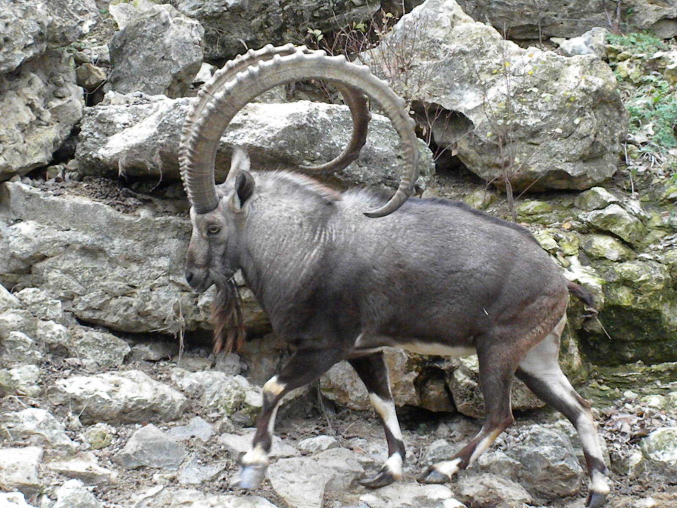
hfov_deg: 16.6
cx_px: 338
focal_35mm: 119
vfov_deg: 12.5
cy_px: 254
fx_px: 2327
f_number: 5.1
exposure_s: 1/253
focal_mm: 21
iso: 920
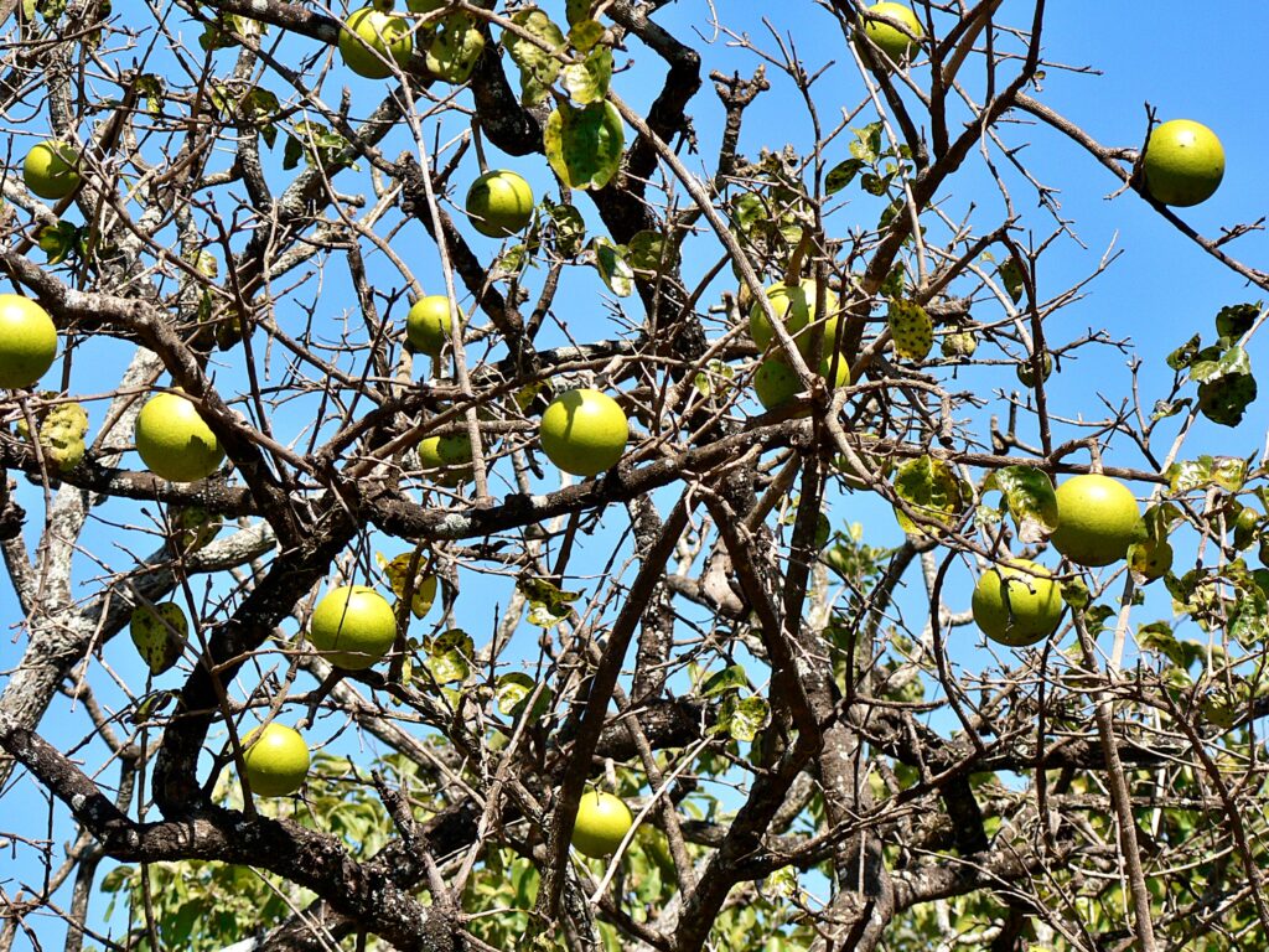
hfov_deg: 12.8
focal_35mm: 154
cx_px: 634
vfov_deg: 9.6
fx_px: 5646
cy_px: 476
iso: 80
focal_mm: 25.7
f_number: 4
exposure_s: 1/320
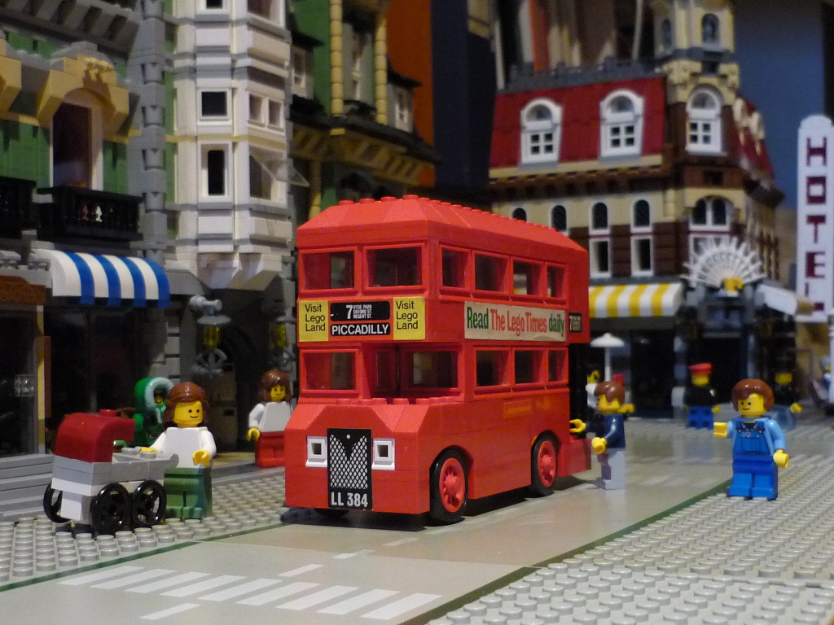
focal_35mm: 49
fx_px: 1181
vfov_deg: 29.7
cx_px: 417
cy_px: 312
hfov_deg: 38.9
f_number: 2.8
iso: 400
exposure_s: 1/8
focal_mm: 5.5
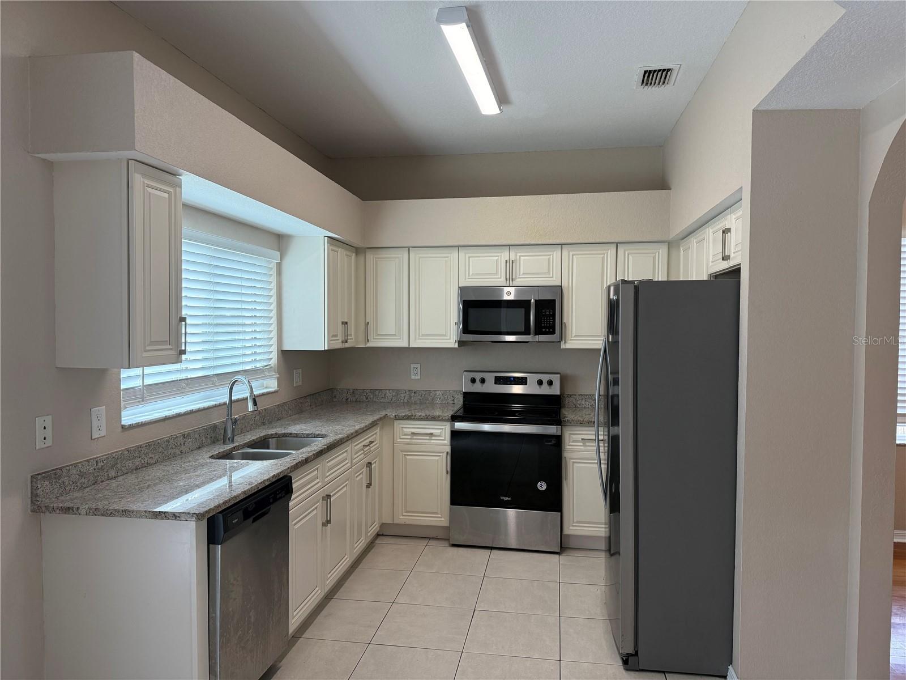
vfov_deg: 56.8
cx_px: 453
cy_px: 340
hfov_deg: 71.6
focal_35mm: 24
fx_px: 628
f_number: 1.78
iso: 160
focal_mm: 6.76
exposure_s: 1/223
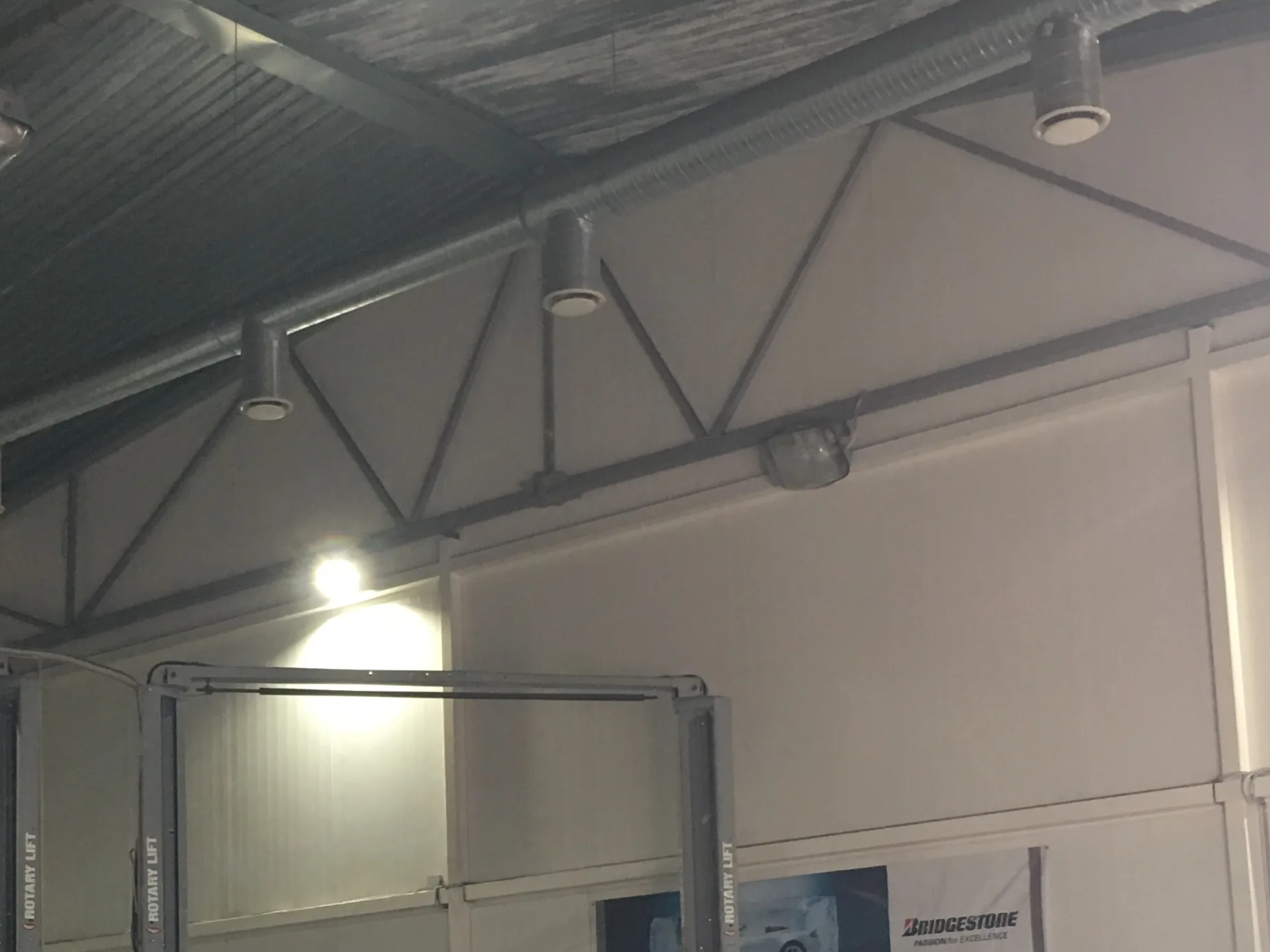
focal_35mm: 63
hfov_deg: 30.4
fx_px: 2311
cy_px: 832
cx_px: 372
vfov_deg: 22.8
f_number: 2.2
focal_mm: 4.15
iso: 125
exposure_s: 1/33
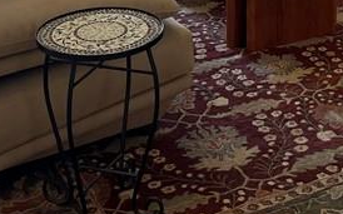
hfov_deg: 19.6
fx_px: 962
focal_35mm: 103
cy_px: -171
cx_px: 347
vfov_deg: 11.7
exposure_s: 1/120
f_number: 1.6
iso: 125
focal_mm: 5.1
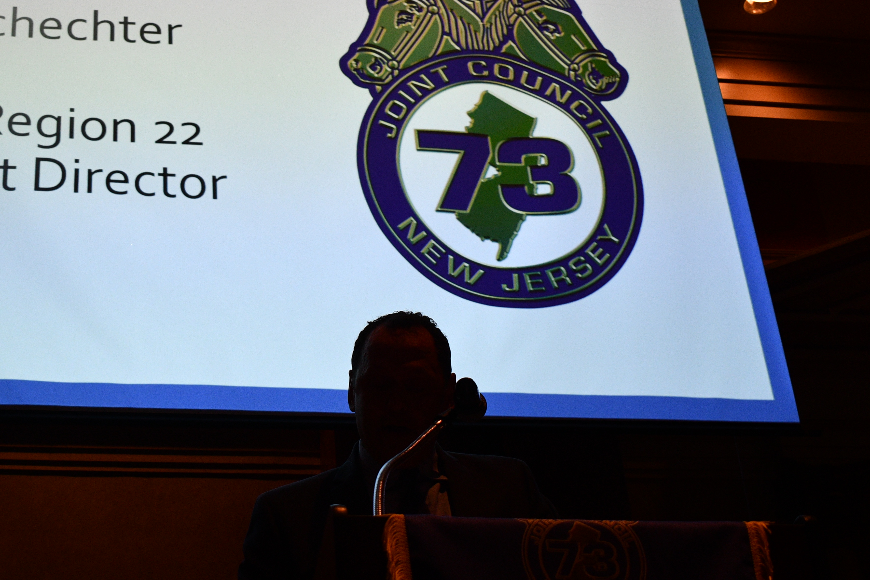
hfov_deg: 30.4
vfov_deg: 20.6
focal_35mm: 66
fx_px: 1595
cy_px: 272
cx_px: 330
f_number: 4.2
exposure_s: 1/250
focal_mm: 28
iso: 800
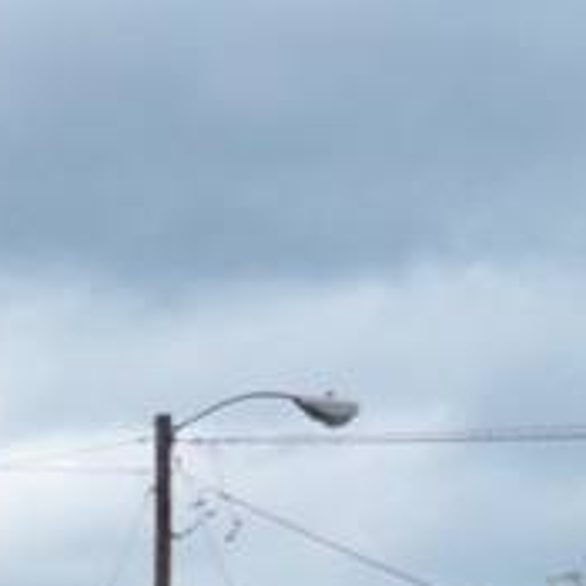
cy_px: 1249
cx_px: -834
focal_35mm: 177
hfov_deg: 8.9
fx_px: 3390
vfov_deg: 9.2
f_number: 8.7
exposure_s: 1/125
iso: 80
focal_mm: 6.3
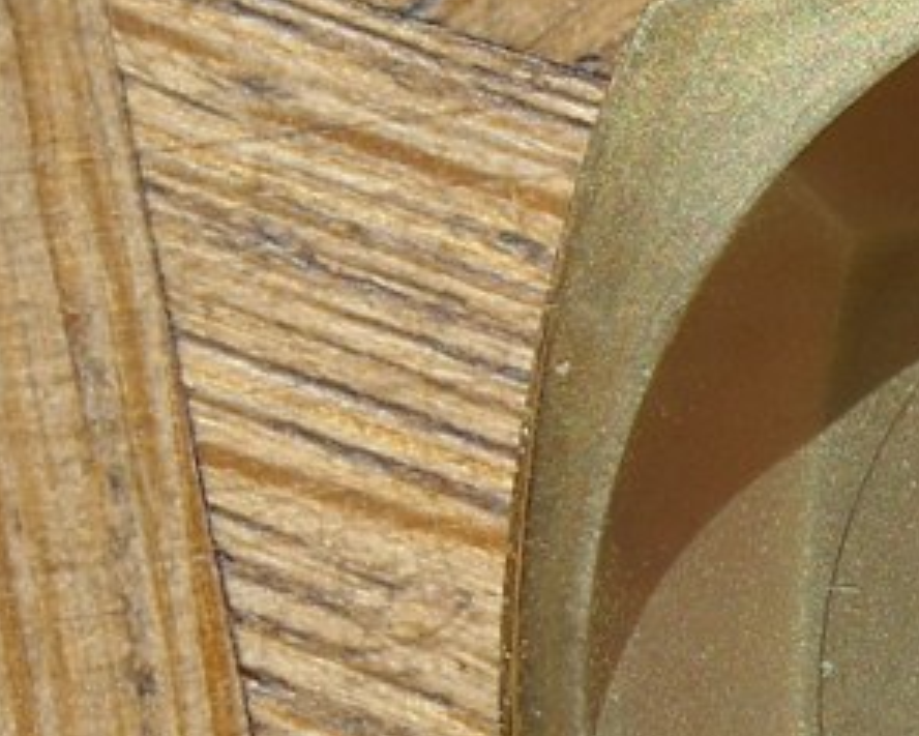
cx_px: 1285
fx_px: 9659
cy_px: 761
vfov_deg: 4.4
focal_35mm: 355
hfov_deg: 5.4
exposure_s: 1/284
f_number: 4.7
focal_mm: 17.1
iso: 64
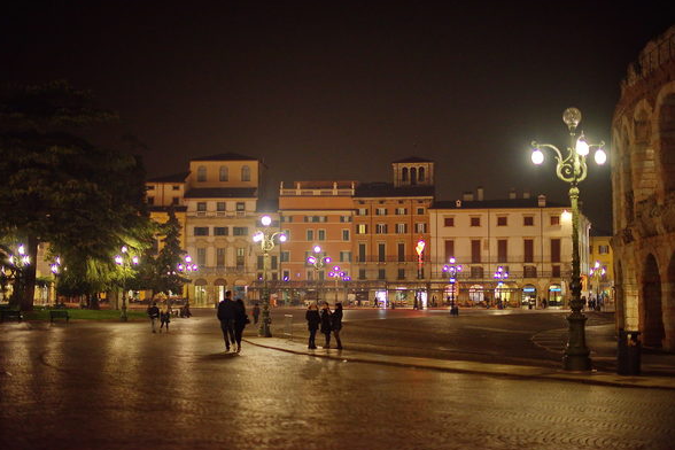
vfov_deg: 26.5
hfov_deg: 38.9
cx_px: 335
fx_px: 956
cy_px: 227
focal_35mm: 51
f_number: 1.4
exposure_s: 1/160
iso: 500
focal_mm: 50
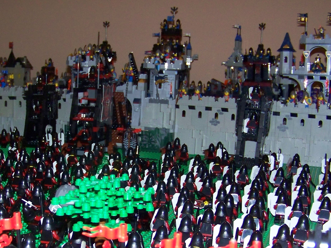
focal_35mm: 60
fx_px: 574
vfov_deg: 24.3
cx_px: 103
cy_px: 169
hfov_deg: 31.9
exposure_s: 1/30
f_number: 2.8
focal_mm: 5.85
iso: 200
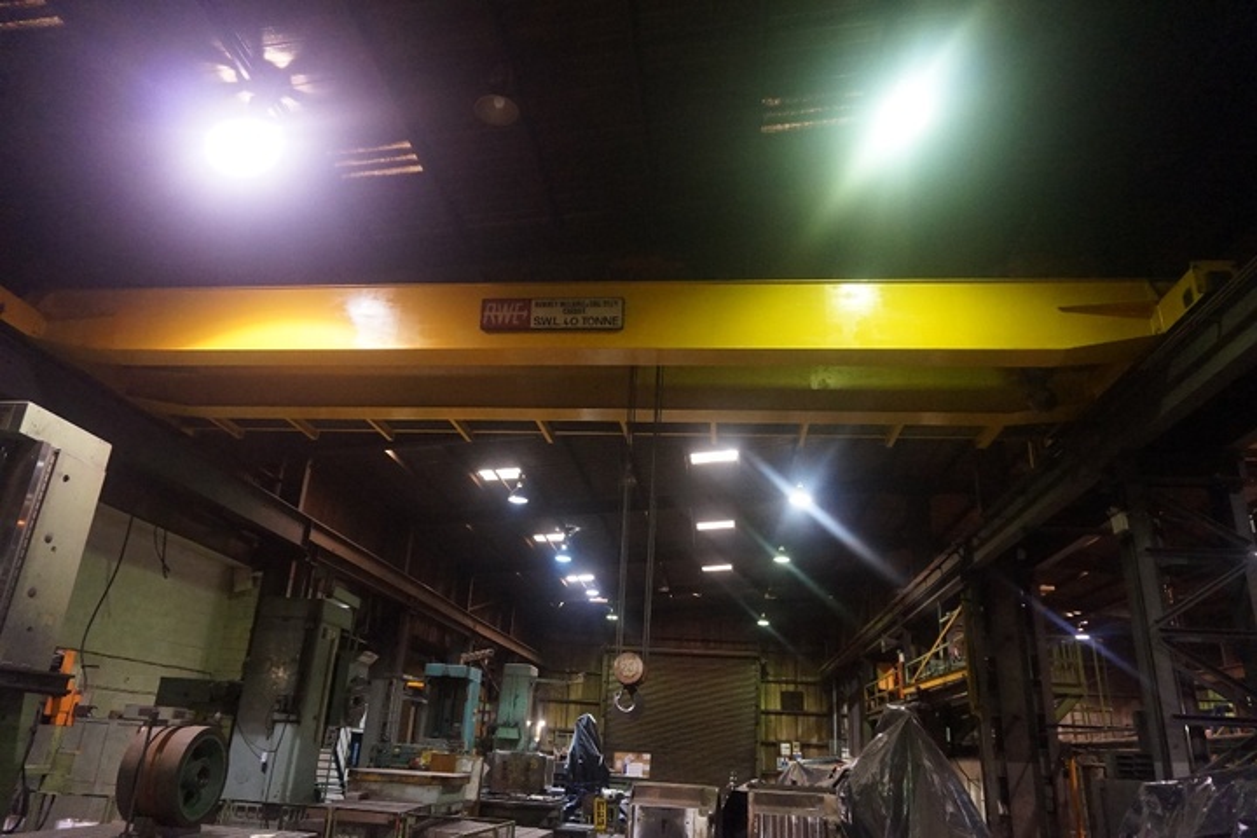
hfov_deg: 73.7
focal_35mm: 24
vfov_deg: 53.1
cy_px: 419
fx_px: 838
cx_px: 628
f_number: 3.5
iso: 3200
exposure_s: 1/80
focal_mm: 16
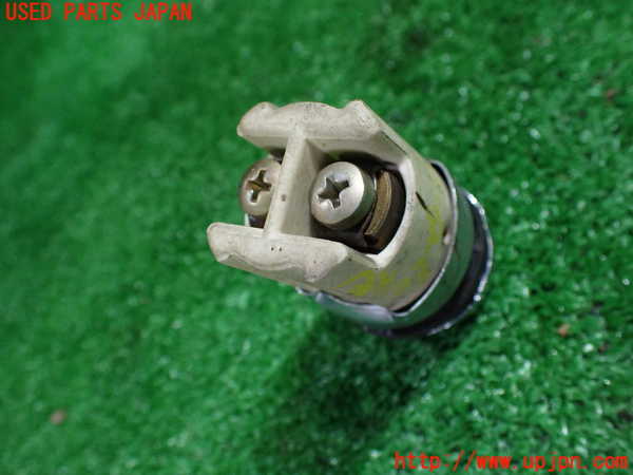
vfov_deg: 46.8
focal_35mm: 30
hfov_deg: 60.0
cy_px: 238
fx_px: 549
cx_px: 316
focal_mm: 5.4
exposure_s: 1/125
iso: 800
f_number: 2.3
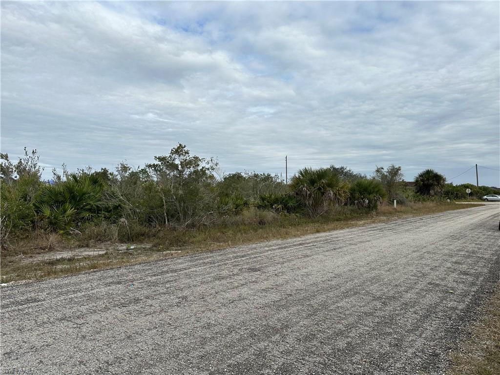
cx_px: 250
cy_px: 188
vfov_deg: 56.8
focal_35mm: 24
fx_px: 347
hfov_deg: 71.6
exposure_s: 1/6623
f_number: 1.78
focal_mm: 6.86
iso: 80
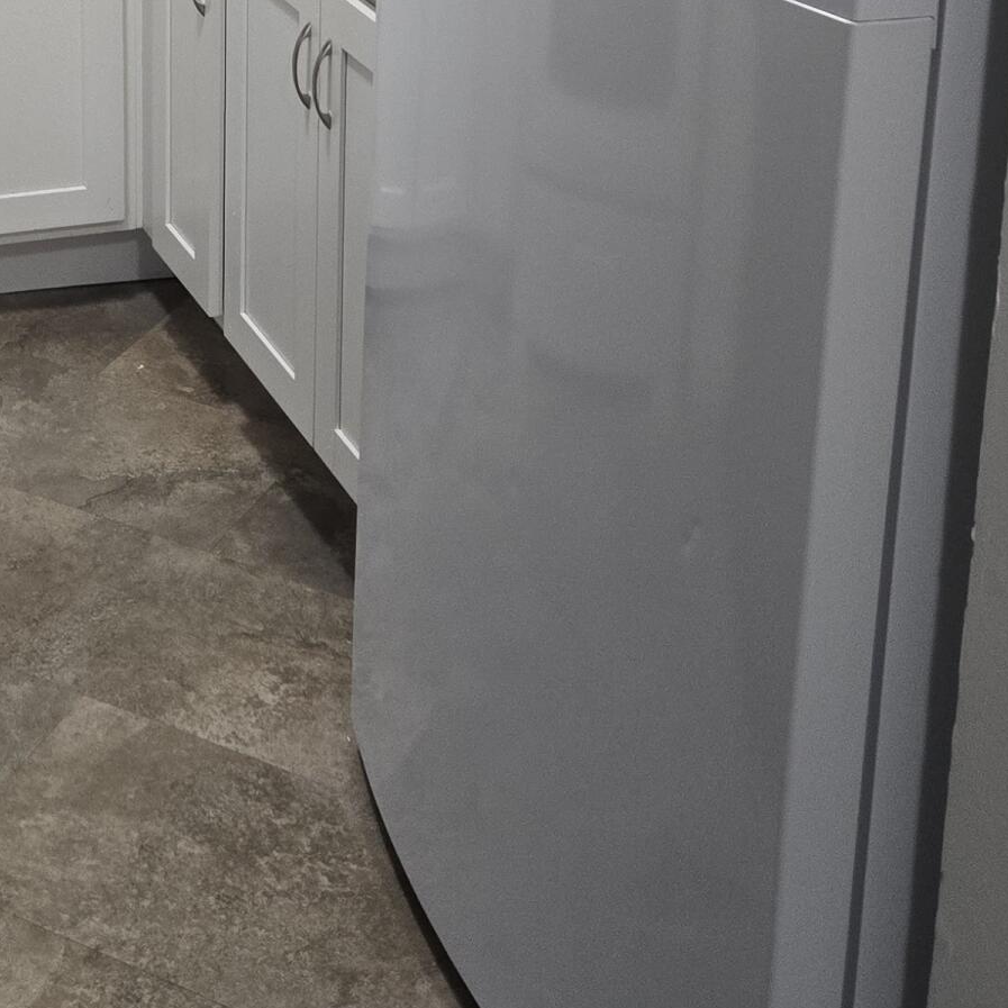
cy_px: -201
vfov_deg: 23.2
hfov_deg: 23.9
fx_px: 2240
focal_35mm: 68
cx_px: -79
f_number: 1.8
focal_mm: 5.4
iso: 250
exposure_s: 1/120
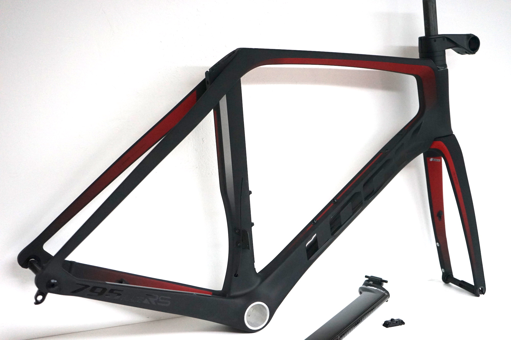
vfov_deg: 29.2
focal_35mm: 46
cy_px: 170
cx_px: 256
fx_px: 652
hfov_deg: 42.8
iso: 2500
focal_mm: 46
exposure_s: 1/160
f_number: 4.5
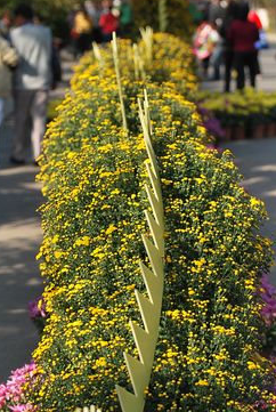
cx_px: 161
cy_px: 241
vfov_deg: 13.2
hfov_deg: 8.8
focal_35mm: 156
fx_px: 1783
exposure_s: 1/1000
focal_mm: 75
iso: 200
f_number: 4.8
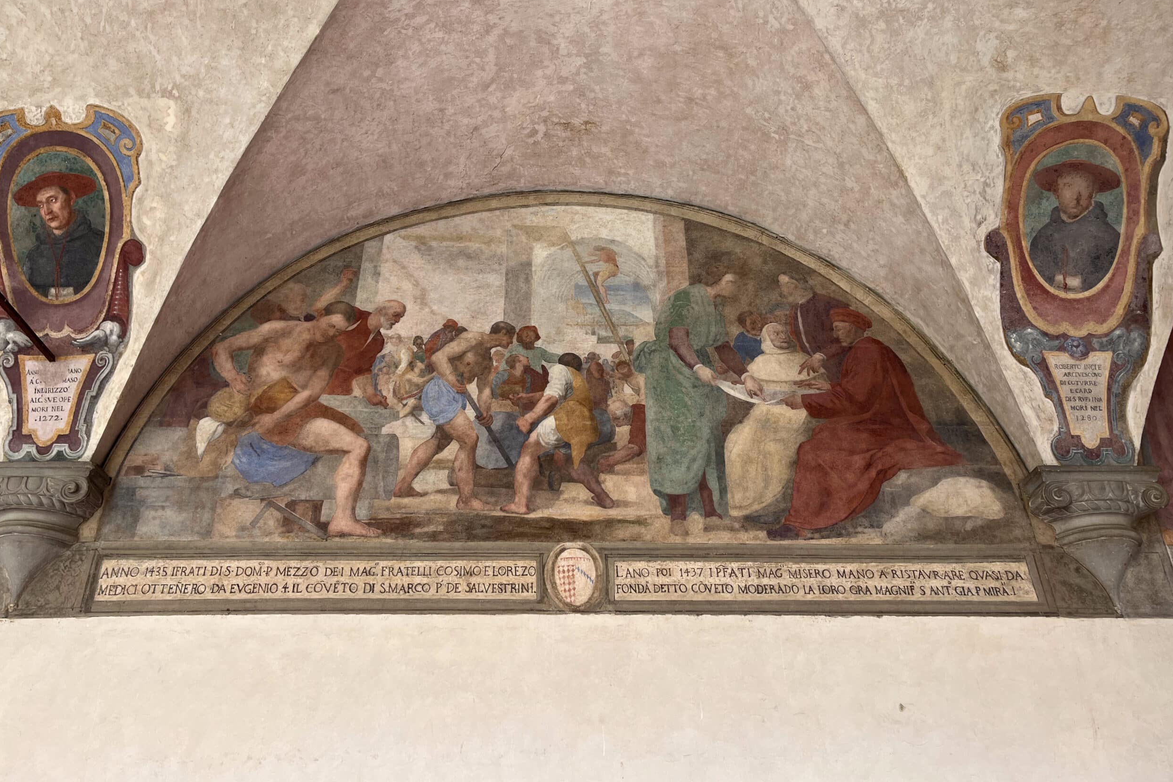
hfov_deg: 65.5
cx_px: 575
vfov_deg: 46.4
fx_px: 912
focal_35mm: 28
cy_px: 365
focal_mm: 5.1
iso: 40
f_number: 1.6
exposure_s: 1/122
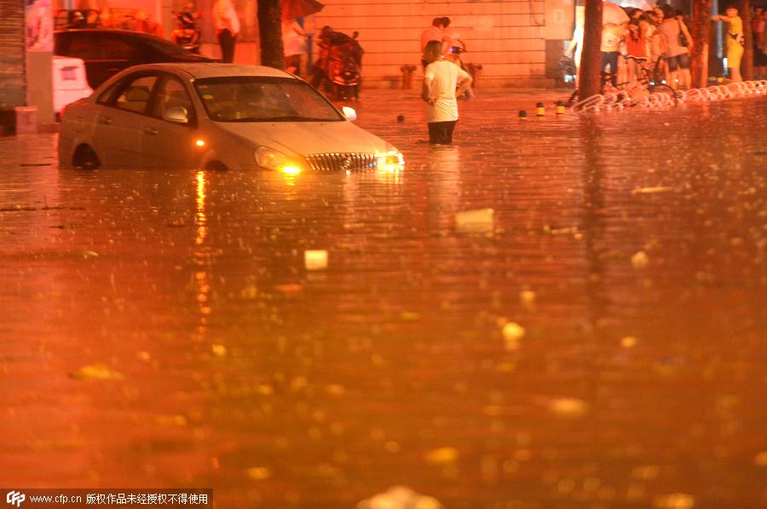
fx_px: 4254
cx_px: 384
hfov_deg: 10.3
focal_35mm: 200
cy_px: 254
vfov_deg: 6.8
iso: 3200
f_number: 2.8
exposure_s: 1/20
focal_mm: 200
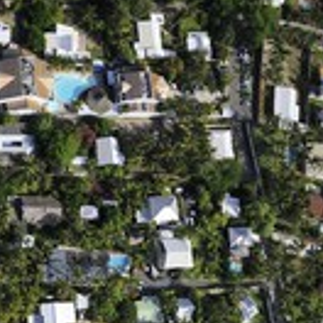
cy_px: 299
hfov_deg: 22.0
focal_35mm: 65
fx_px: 686
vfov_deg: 25.6
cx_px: -162
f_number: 6.3
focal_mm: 24
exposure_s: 1/4000
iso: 800
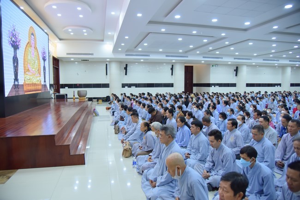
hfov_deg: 73.7
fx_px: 200
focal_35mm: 24
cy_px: 100
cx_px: 150
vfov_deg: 53.2
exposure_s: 1/100
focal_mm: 24
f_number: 4
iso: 1000
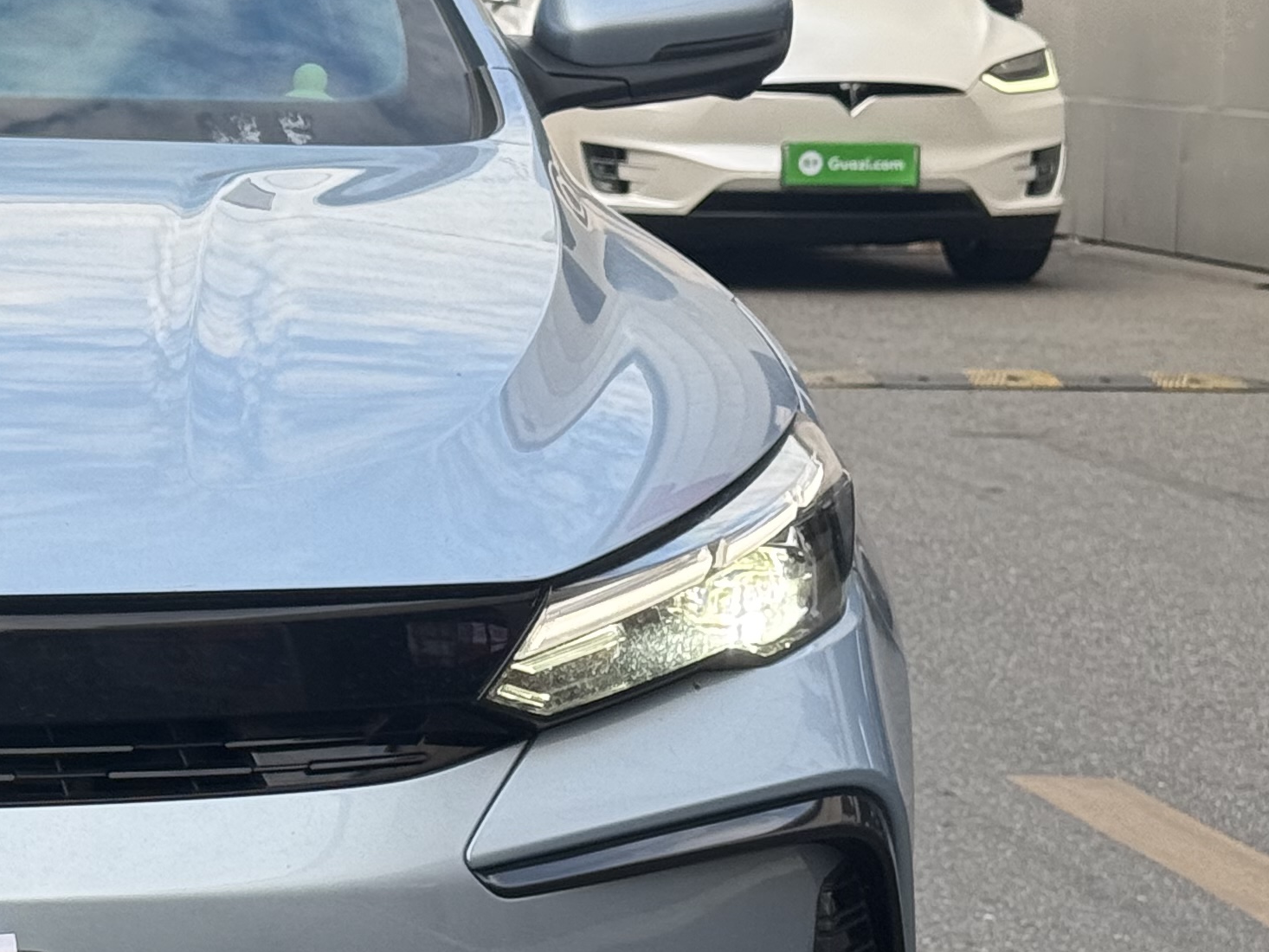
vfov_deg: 11.2
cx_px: -407
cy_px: 442
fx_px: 4840
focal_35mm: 132
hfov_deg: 14.3
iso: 80
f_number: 1.78
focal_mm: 6.76
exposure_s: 1/348
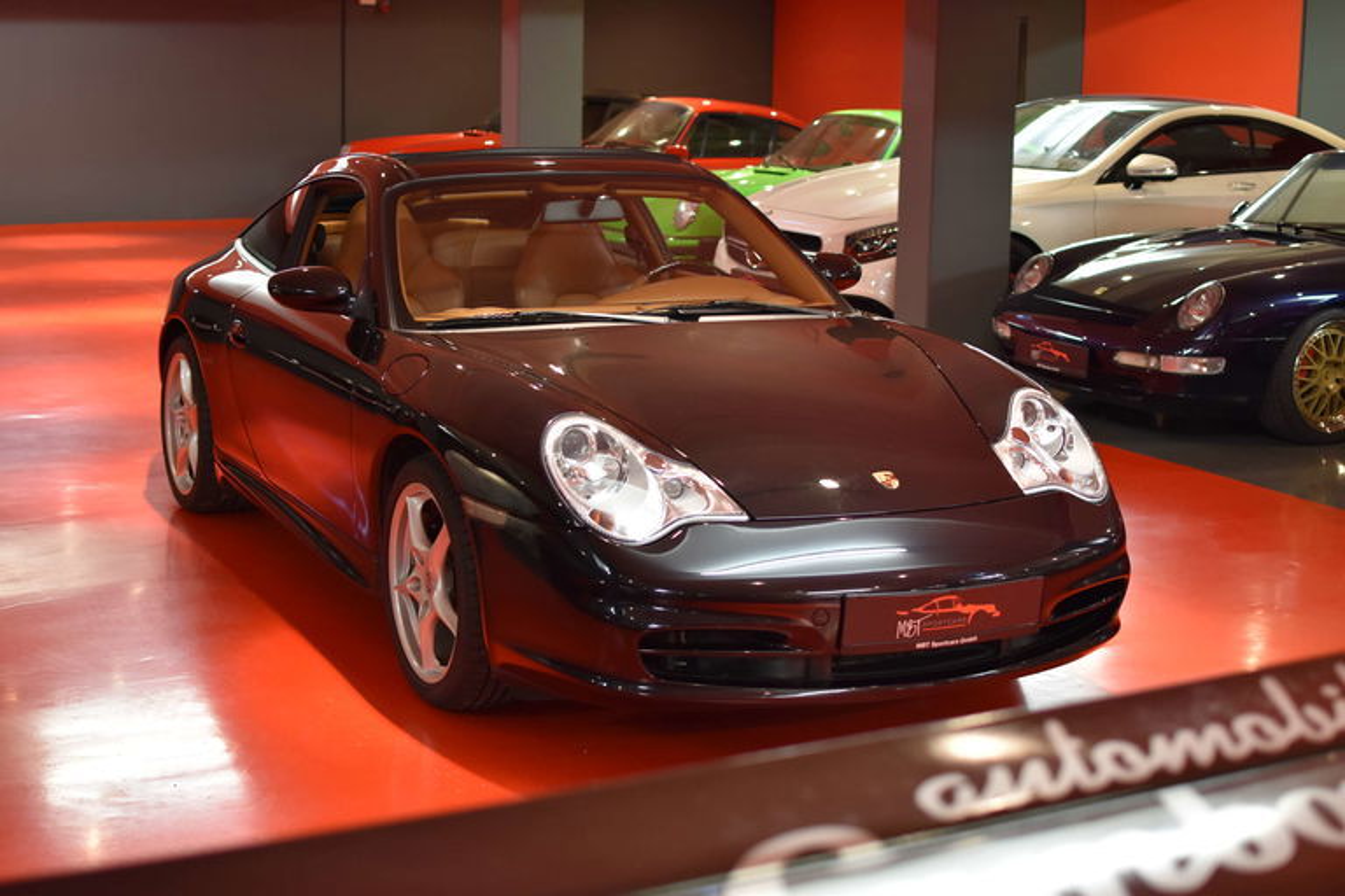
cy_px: 448
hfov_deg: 37.9
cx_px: 672
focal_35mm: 52
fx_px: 1961
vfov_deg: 25.8
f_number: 2.8
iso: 800
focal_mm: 35
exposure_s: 1/60
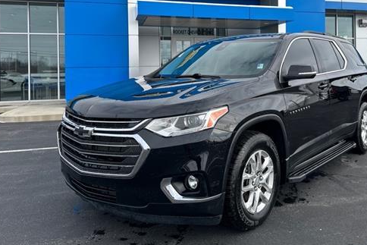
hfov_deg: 56.8
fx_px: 336
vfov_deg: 39.2
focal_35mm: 33
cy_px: 69
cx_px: 219
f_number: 1.78
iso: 80
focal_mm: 6.86
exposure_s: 1/2028
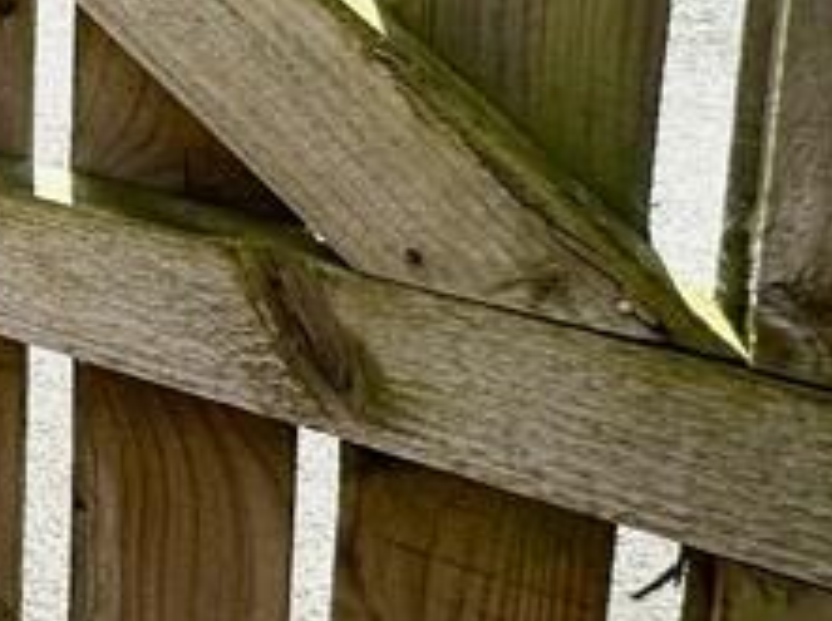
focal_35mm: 65
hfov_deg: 17.4
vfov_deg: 19.9
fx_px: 1560
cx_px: -960
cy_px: -275
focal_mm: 2.22
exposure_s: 1/553
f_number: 2.2
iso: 40
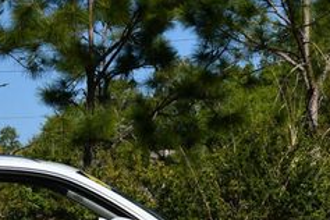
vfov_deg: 7.9
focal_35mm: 173
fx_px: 1586
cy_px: 185
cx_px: 22
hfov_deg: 11.8
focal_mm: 32
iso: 100
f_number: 9
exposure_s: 1/320
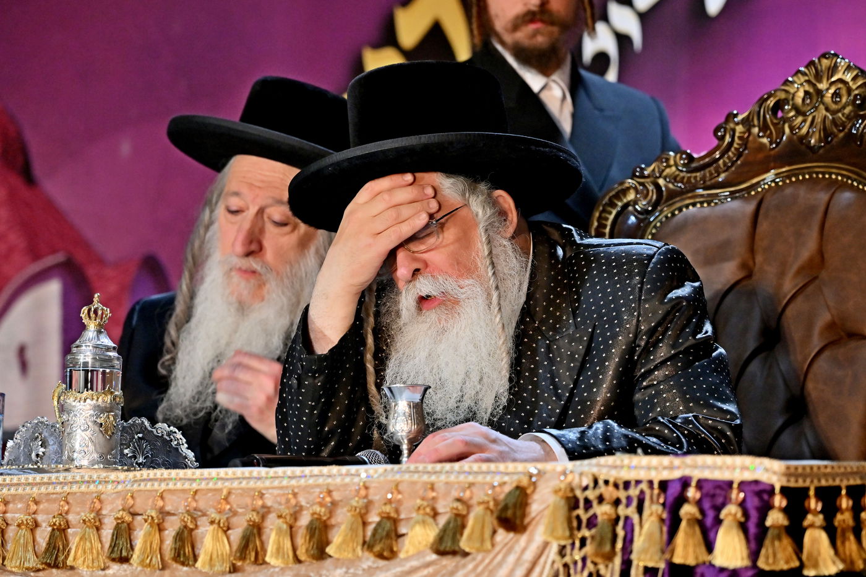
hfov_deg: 11.4
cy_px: 288
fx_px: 4328
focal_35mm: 180
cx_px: 433
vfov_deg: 7.6
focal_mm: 120
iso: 800
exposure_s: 1/200
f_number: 4
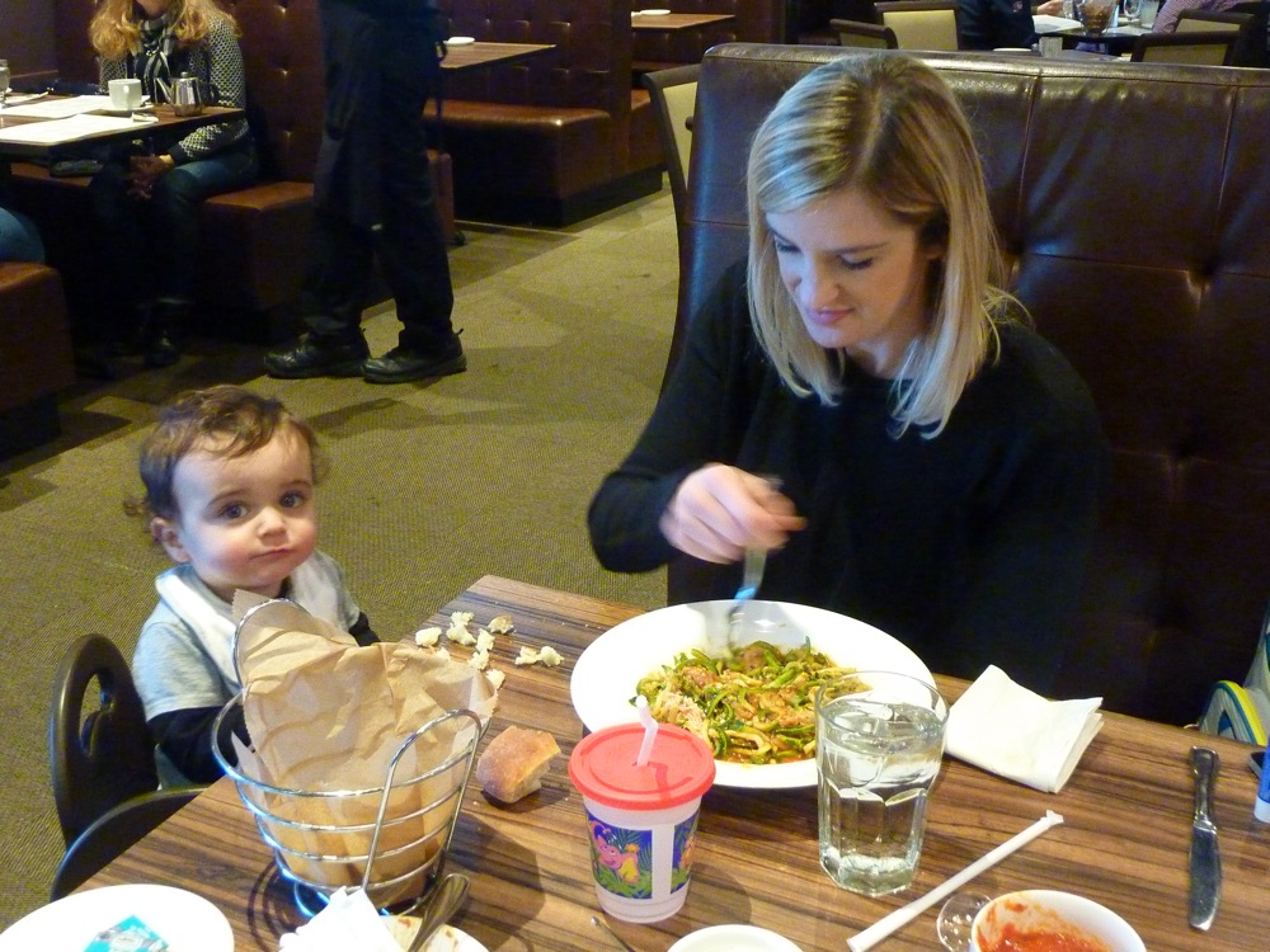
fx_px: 1468
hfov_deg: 46.8
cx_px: 635
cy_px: 476
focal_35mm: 40
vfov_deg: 36.0
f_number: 3.6
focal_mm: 6.5
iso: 800
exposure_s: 1/13
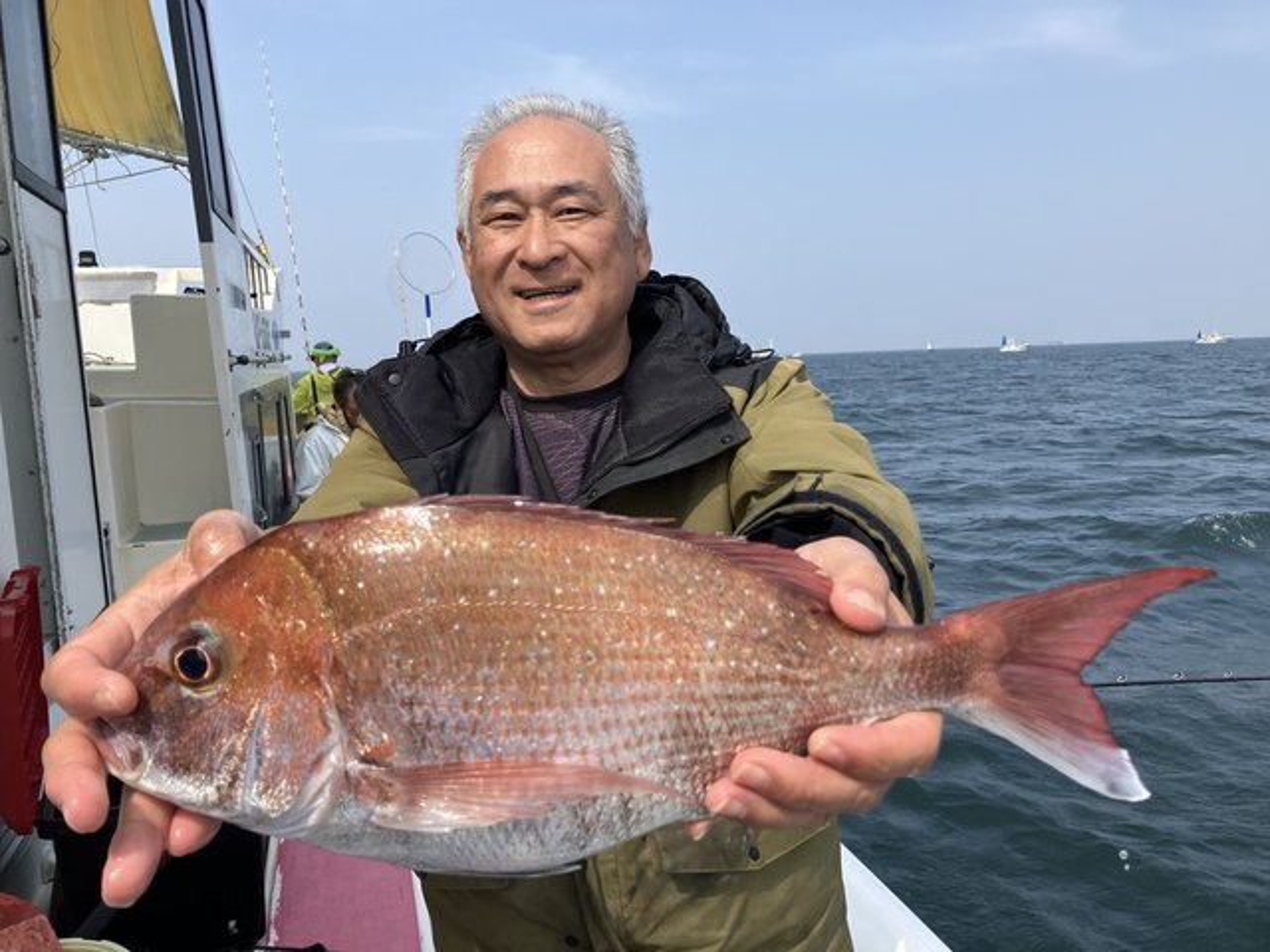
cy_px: 476
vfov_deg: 49.7
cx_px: 635
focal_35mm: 28
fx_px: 1027
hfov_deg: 63.4
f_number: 1.8
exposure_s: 1/1473
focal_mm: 3.99
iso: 32
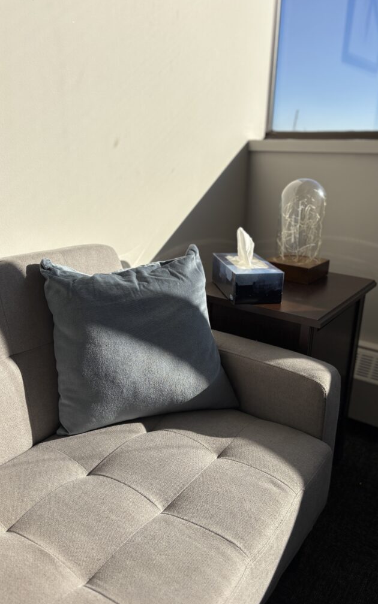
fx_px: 462
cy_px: 301
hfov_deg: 44.5
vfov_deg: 66.5
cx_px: 182
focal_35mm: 28
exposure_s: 1/2151
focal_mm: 5.96
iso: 50
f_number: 1.6
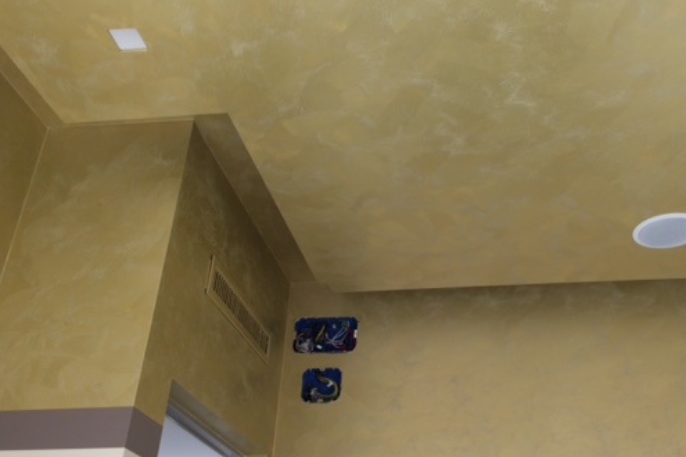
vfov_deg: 34.2
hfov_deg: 49.1
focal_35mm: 39
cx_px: 427
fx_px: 743
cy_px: 248
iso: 40
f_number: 2.2
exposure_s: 1/60
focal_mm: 4.15
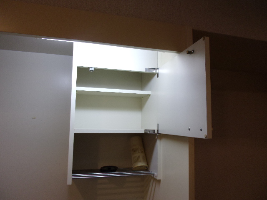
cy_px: 100
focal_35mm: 28
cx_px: 134
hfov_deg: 63.4
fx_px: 216
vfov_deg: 49.7
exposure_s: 1/34
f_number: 3.9
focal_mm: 5.1
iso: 118
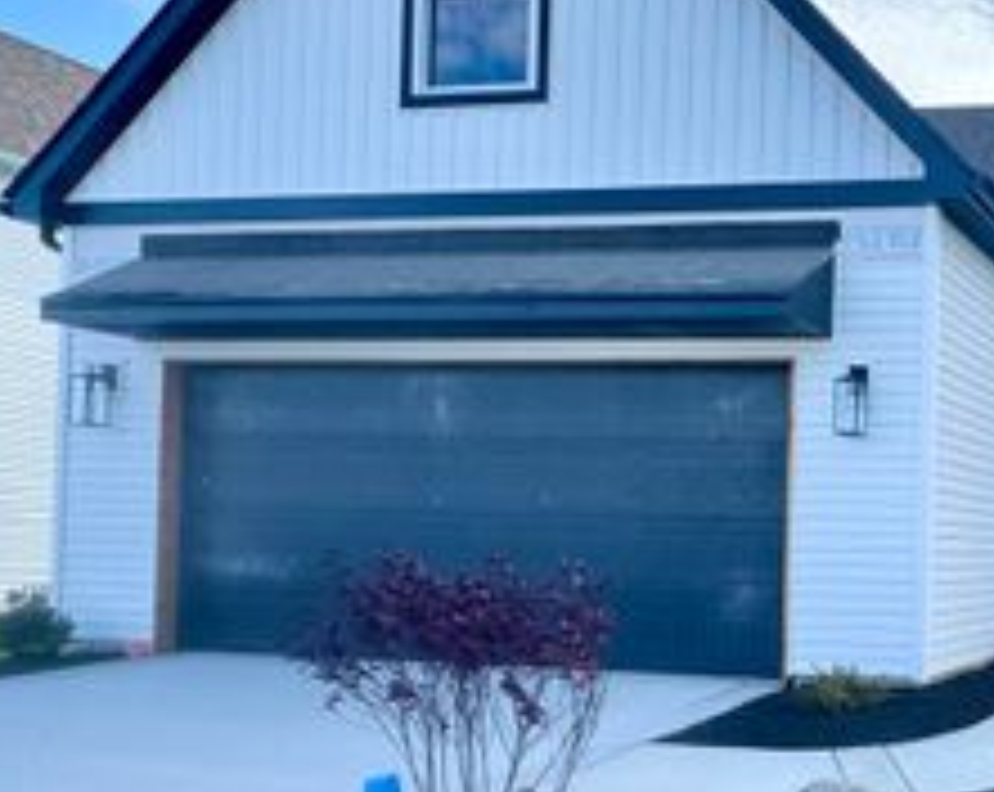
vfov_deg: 47.0
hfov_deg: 48.4
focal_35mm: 31
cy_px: 387
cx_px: 967
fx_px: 910
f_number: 2.2
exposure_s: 1/1160
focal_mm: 2.22
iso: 40
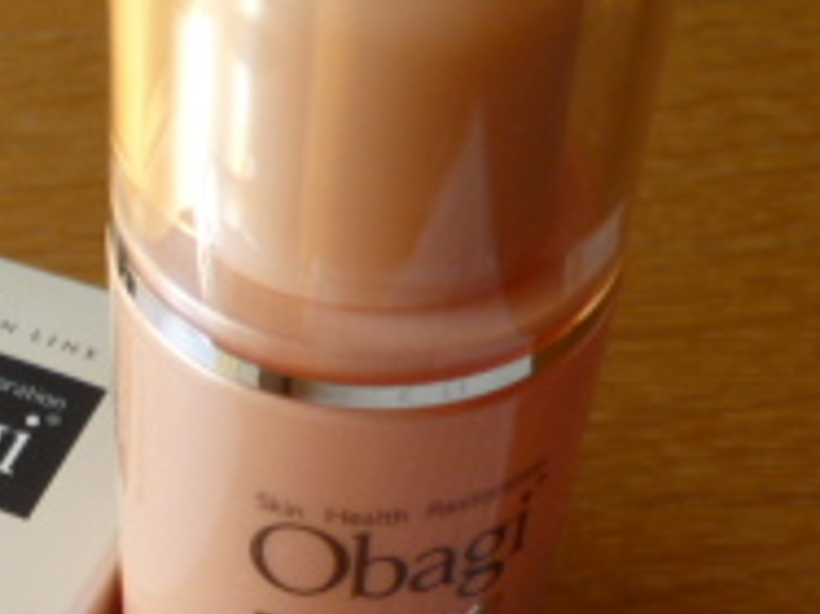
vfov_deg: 16.1
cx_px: 162
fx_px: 1941
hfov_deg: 23.5
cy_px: 991
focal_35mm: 82
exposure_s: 1/160
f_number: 2.8
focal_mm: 4.3
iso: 80
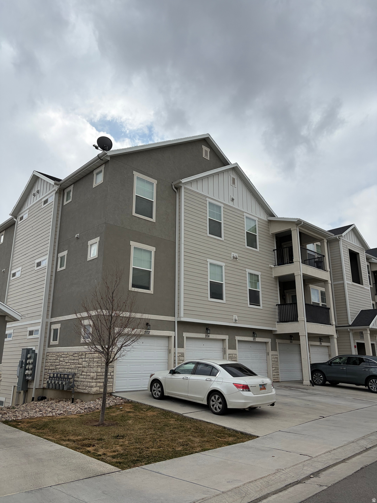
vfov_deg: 67.3
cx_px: 188
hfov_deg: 53.1
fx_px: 378
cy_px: 252
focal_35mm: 26
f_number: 1.6
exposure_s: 1/4065
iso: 50
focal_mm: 5.96
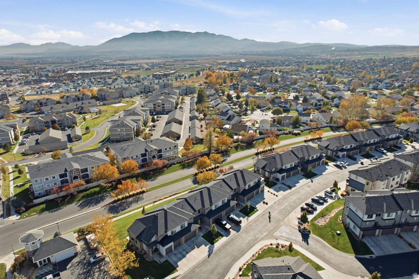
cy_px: 140
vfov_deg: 57.2
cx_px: 210
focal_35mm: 22
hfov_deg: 78.6
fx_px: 256
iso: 120
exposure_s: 1/4000
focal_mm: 8.4
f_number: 2.8
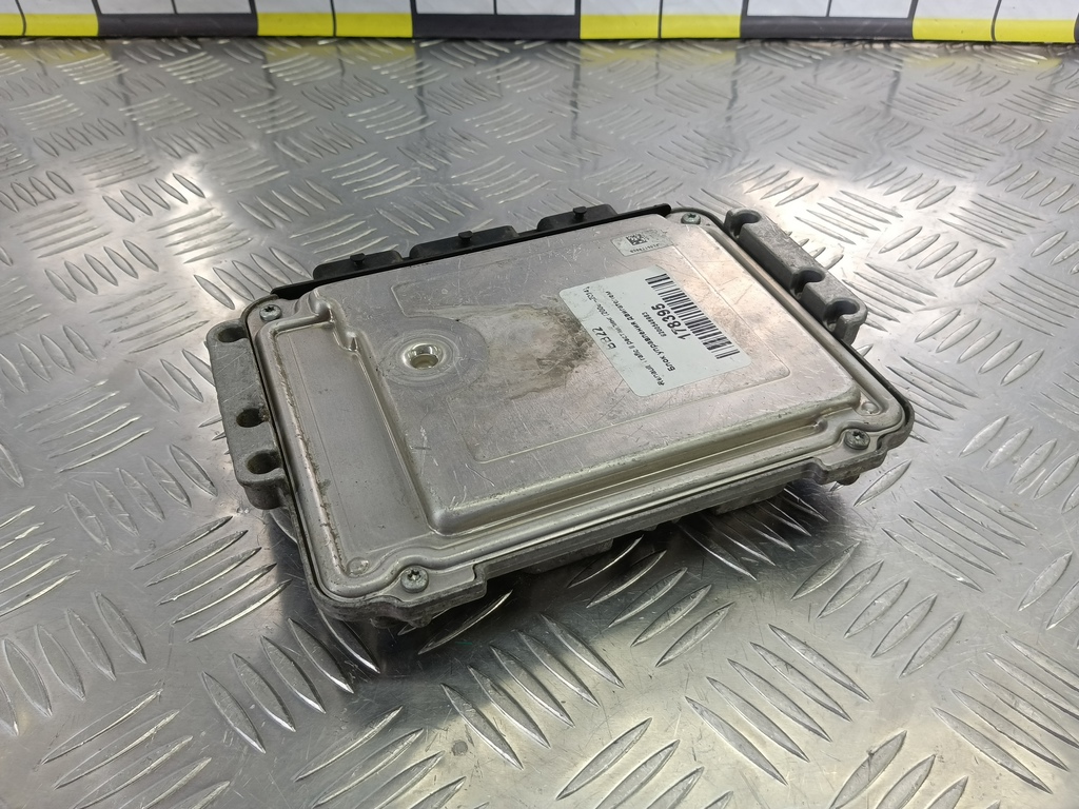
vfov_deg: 51.4
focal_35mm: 27
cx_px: 540
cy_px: 404
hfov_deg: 65.3
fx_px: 842
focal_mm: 4.11
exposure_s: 1/100
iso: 122
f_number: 1.6
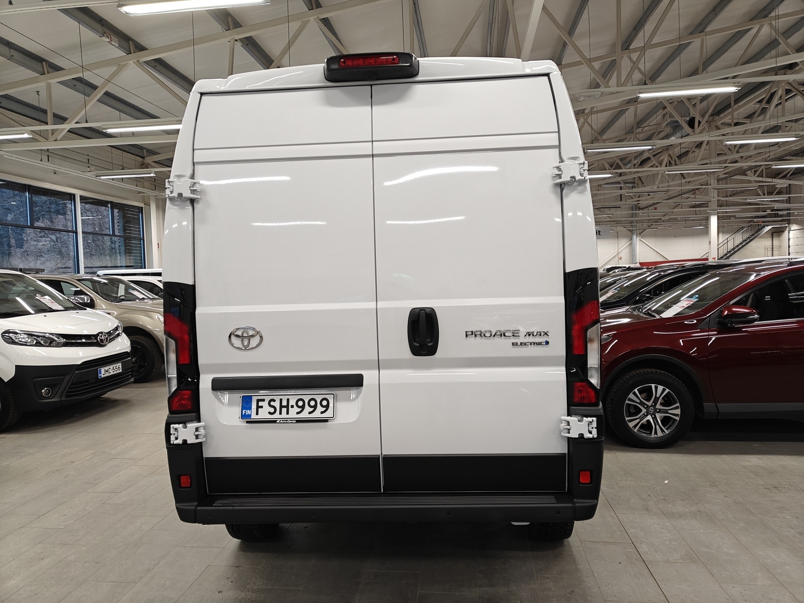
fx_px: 557
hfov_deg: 71.6
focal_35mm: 24
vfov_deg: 56.8
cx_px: 402
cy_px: 302
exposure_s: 1/50
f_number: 1.8
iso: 160
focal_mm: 5.59
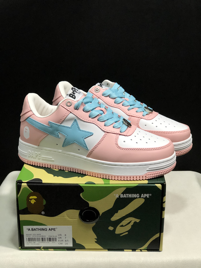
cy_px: 134
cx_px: 100
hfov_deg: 25.7
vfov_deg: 33.8
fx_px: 441
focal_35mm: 57
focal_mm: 6.6
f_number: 2.8
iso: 64
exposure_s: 1/30
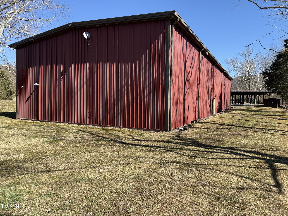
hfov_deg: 71.6
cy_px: 108
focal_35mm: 24
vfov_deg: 56.8
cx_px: 144
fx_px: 200
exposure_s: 1/2169
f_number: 1.78
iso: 80
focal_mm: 6.76
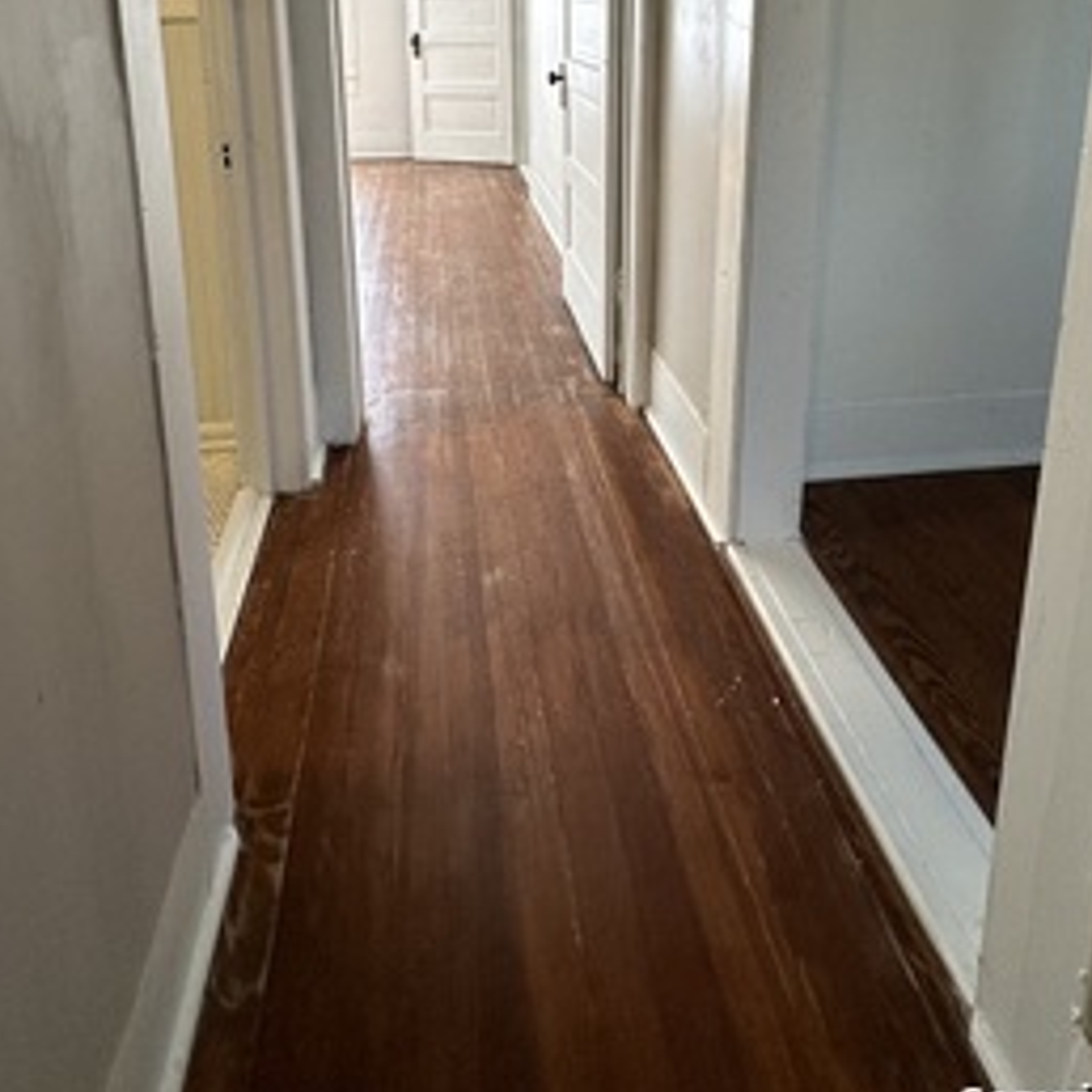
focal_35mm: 23
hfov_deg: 67.2
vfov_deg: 59.7
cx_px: 521
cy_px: 161
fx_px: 821
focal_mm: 2.22
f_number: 2.2
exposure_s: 1/120
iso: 160
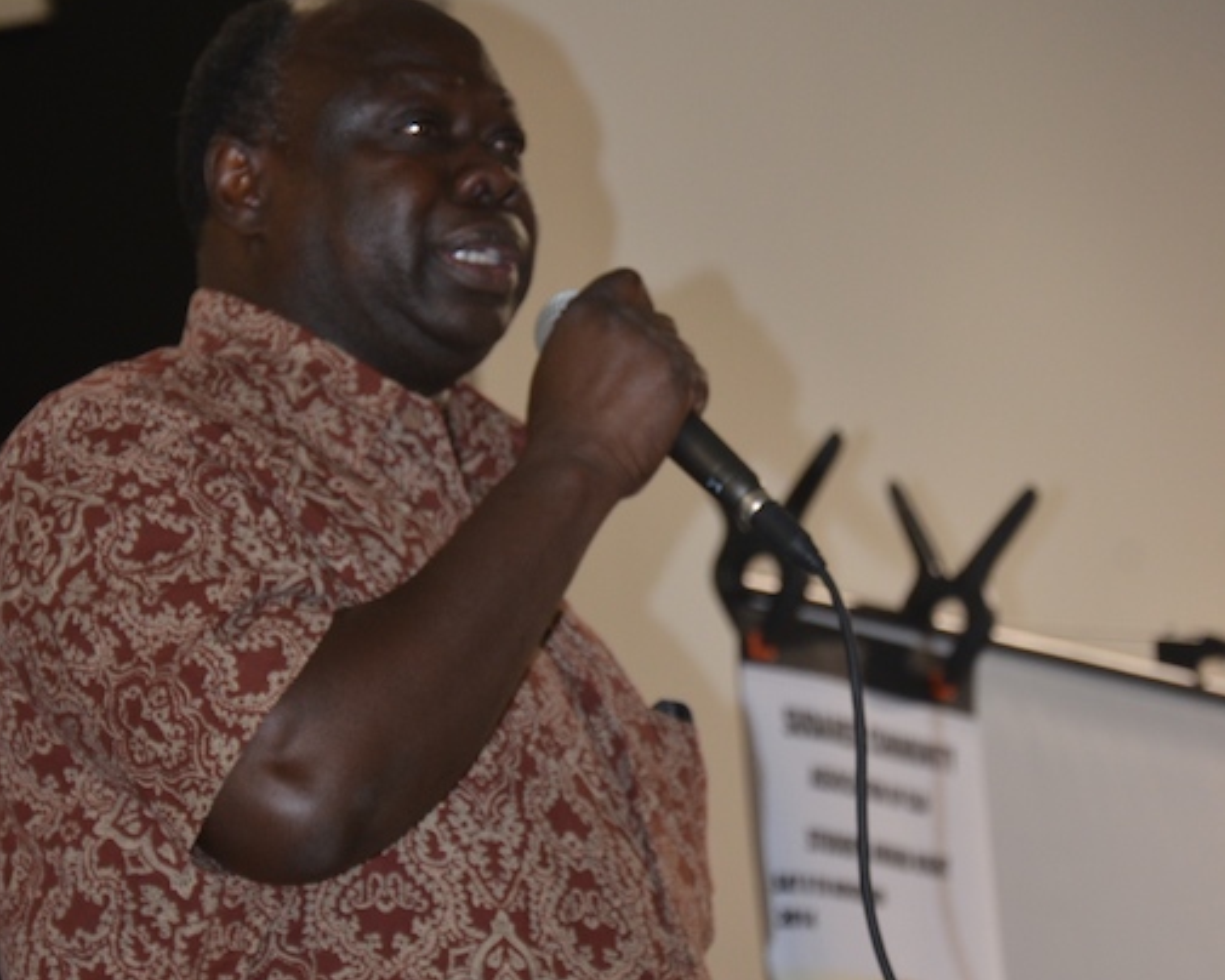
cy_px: 400
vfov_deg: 8.5
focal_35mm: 182
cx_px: 612
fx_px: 6588
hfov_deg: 10.6
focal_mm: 85
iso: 800
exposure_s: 1/60
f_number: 5.6
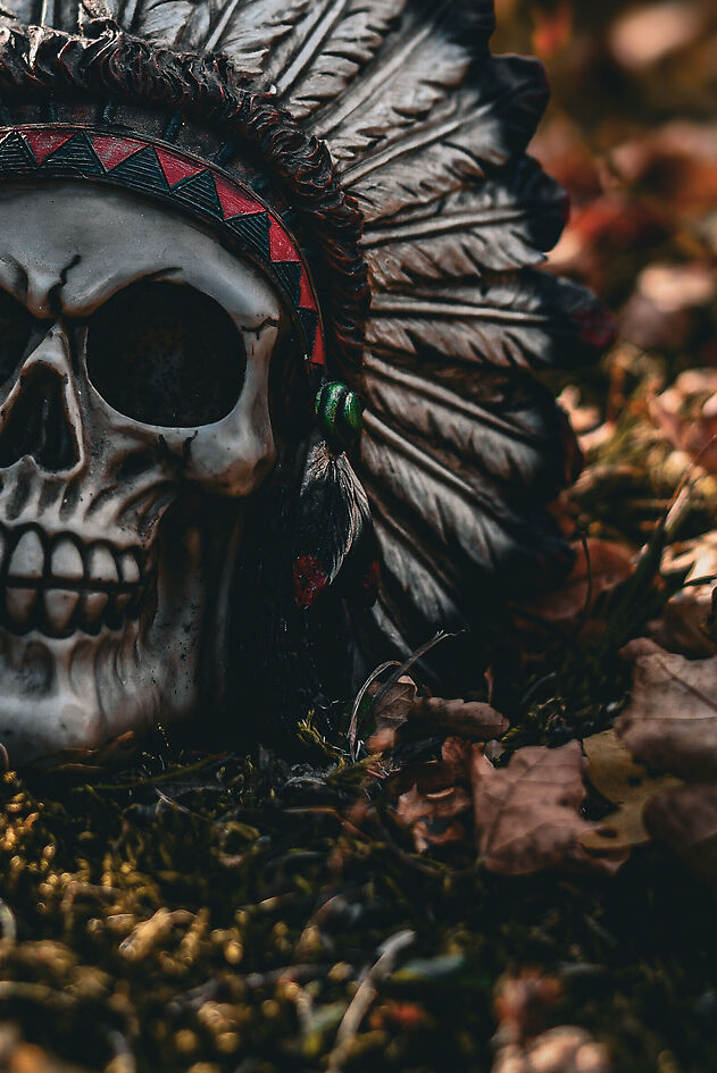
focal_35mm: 127
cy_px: 215
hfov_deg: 10.8
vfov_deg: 16.0
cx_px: 165
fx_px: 3790
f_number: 2.8
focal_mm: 50
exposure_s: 1/640
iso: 50
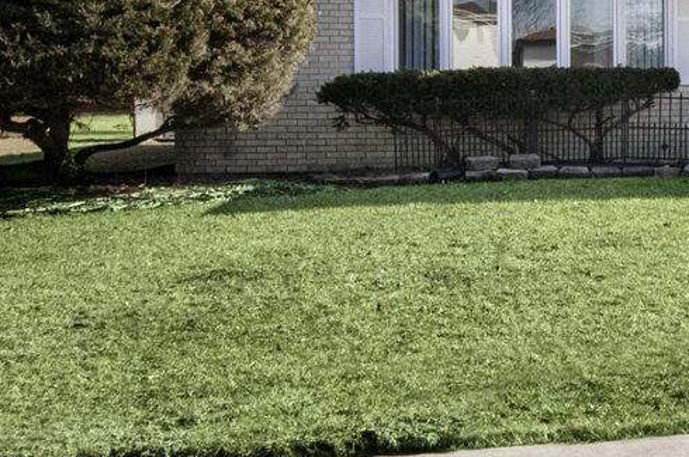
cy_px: 82
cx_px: 825
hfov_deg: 24.6
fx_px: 1427
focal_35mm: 75
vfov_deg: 18.0
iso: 640
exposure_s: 1/4000
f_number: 9
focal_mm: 15
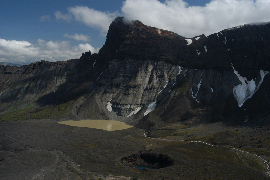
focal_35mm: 42
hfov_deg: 46.4
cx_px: 135
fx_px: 315
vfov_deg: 31.8
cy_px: 90
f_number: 8
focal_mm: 28
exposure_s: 1/250
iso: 200
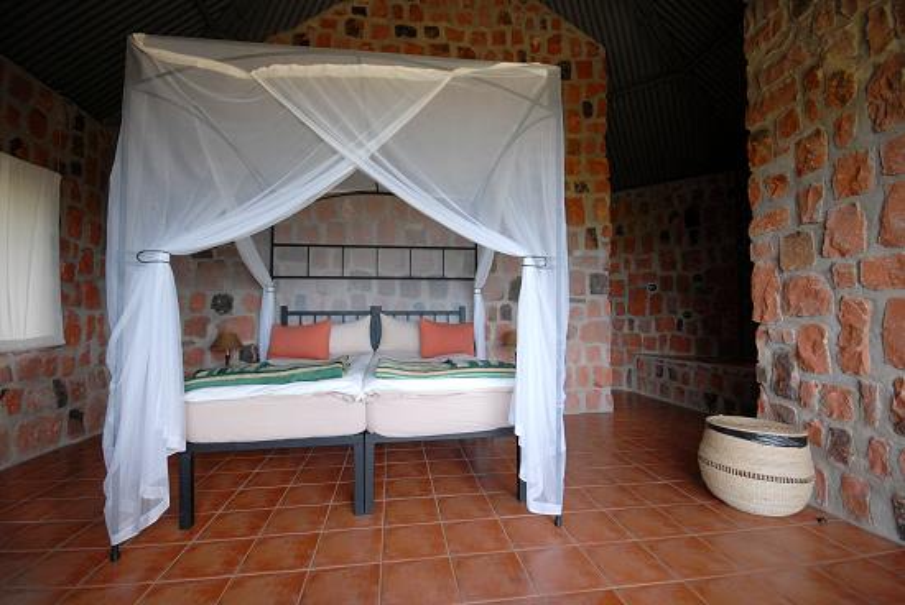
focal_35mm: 15
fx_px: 377
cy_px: 302
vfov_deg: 77.5
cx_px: 452
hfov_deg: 100.3
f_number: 9
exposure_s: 1/15
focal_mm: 10
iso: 400
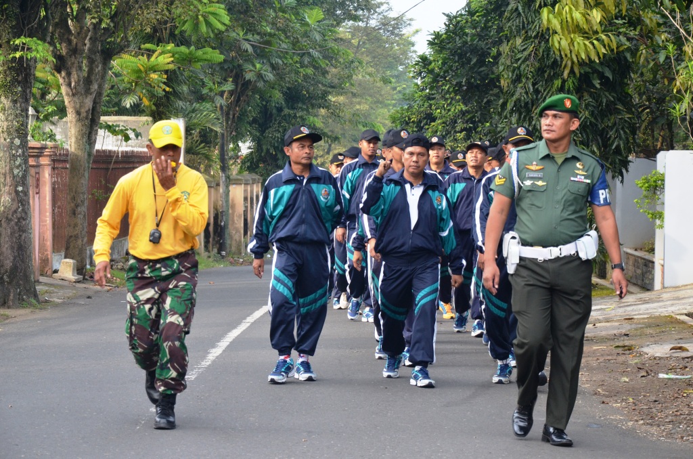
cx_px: 346
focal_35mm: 135
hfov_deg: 15.2
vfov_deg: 10.1
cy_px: 230
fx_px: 2593
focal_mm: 90
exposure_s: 1/250
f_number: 8
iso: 800
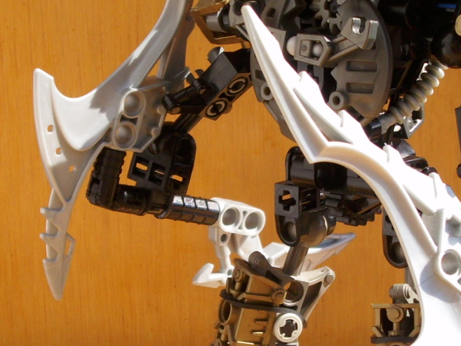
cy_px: 196
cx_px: 293
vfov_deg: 13.2
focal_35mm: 112
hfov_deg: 17.5
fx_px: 1492
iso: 50
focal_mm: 9
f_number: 3.4
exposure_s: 1/458
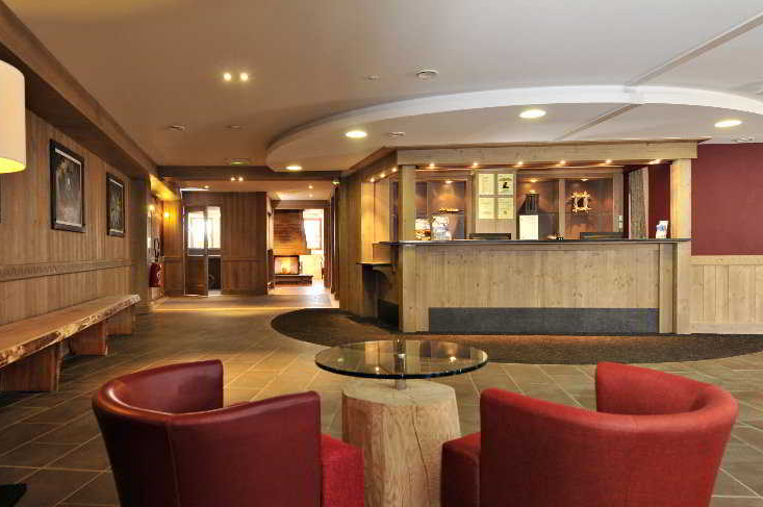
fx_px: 520
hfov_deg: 72.4
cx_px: 348
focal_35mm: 25
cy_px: 259
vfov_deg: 52.0
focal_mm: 15
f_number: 5.6
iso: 200
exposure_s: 1/10
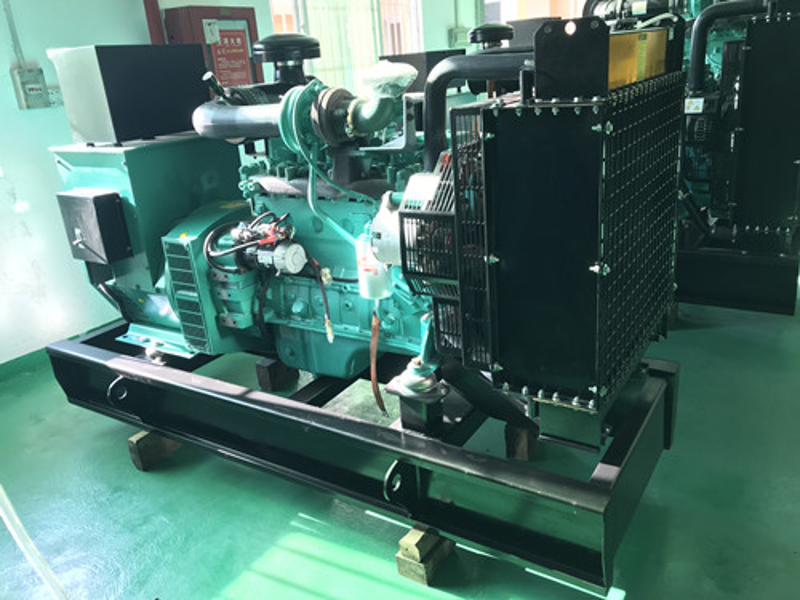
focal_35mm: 28
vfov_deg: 49.7
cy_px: 300
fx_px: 647
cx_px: 400
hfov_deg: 63.4
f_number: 1.8
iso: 32
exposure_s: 1/50
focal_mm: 3.99
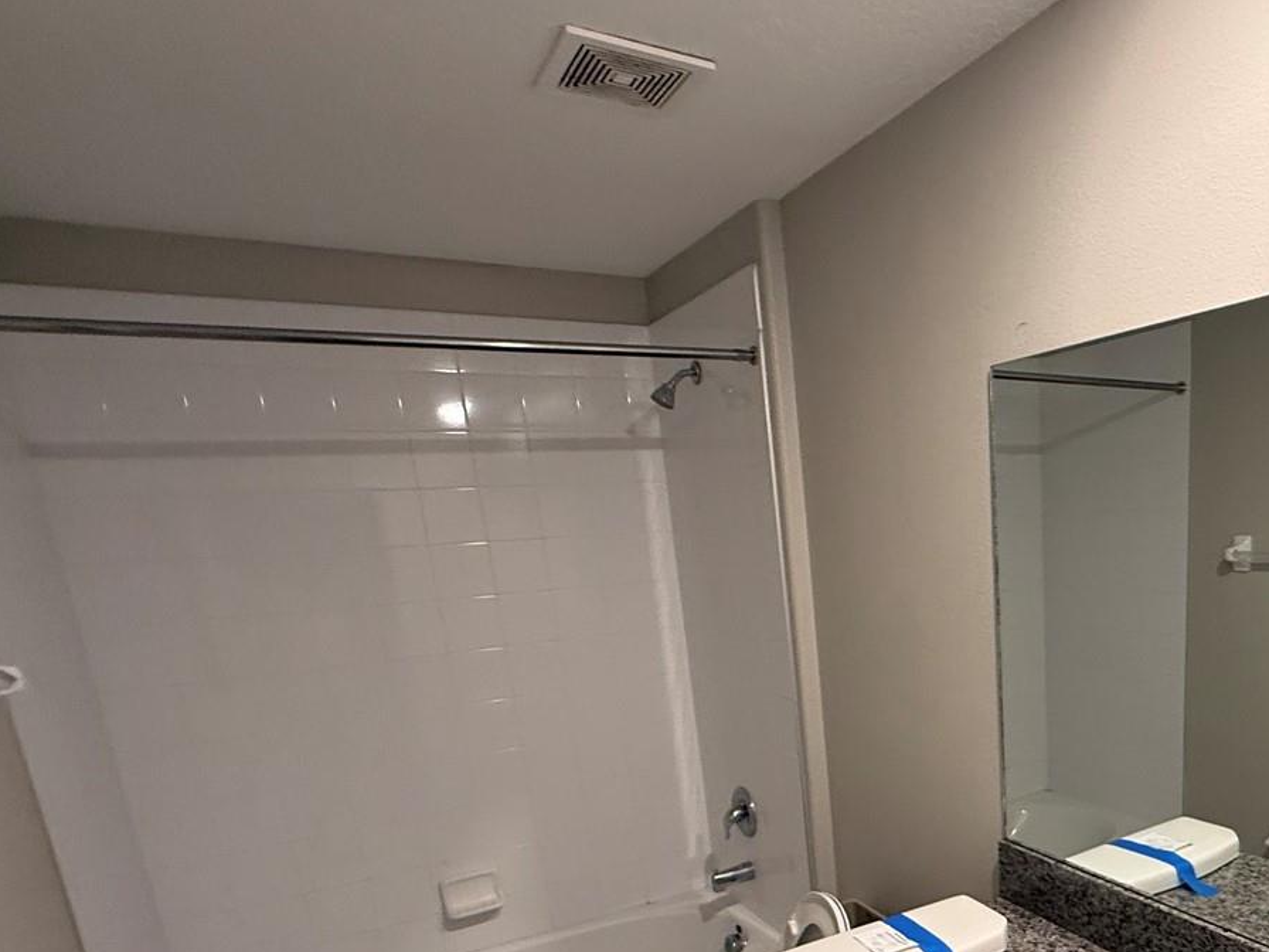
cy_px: 732
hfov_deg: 65.4
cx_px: 945
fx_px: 916
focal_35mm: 25
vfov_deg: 52.1
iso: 250
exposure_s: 1/60
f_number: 2.2
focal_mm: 2.22
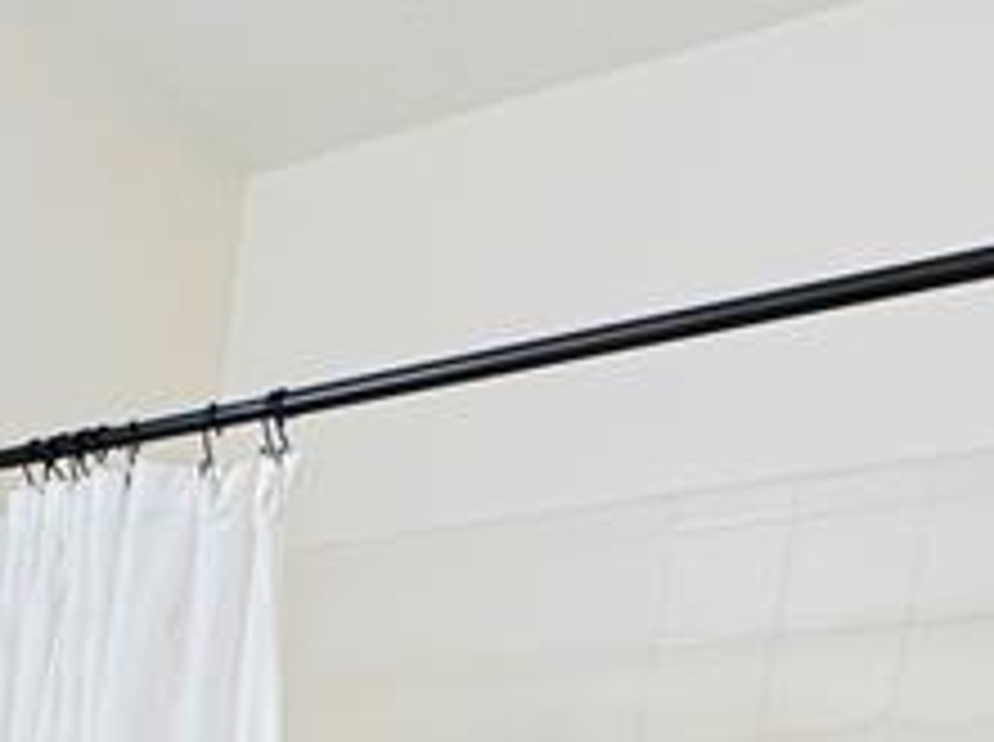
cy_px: 1394
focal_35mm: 65
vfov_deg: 17.5
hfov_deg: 25.4
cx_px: -324
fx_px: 1863
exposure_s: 1/120
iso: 200
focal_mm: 2.22
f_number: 2.2
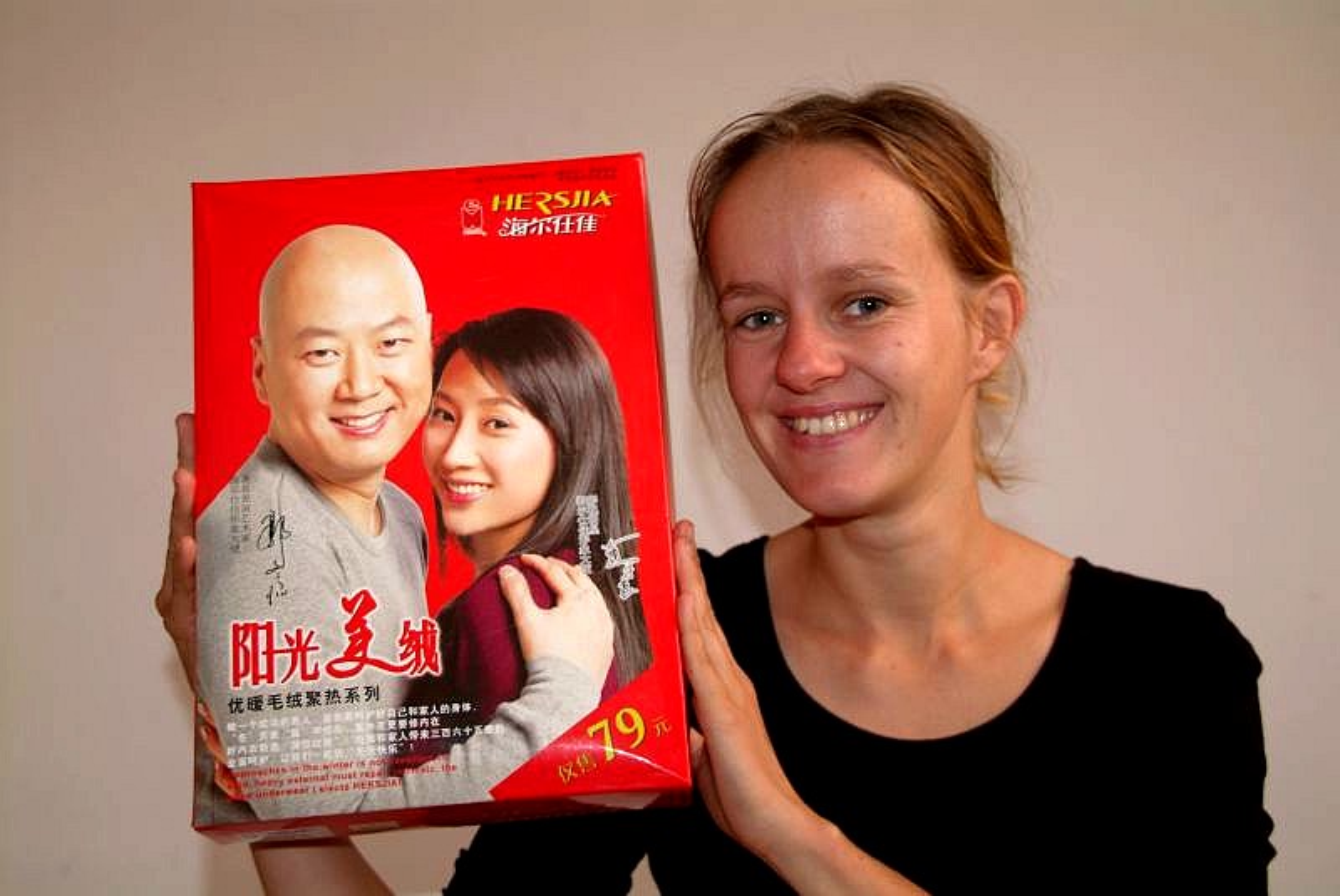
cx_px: 670
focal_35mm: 51
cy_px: 448
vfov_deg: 26.5
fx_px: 1900
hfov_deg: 38.8
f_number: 4.5
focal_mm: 34
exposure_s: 1/60
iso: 200
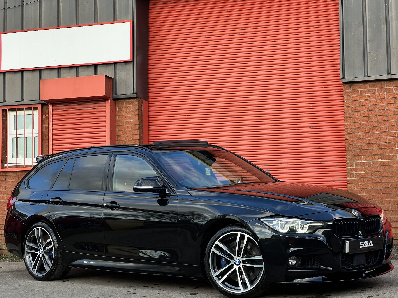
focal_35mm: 77
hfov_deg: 25.3
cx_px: 199
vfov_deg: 19.1
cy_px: 149
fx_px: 885
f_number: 2.8
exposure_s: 1/141
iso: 32
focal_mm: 9
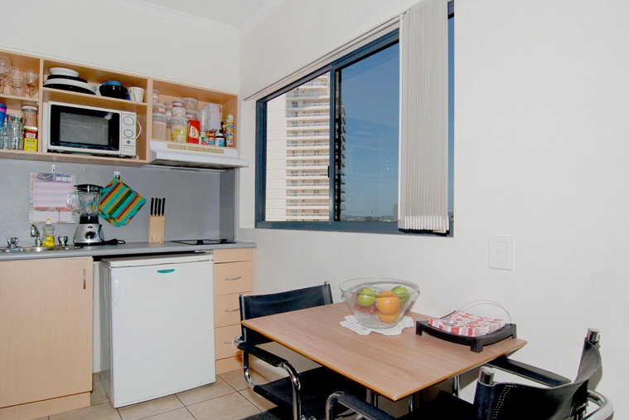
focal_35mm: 19
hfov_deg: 86.9
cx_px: 318
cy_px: 218
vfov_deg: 64.5
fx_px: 332
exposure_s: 1/125
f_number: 11
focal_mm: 12
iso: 250
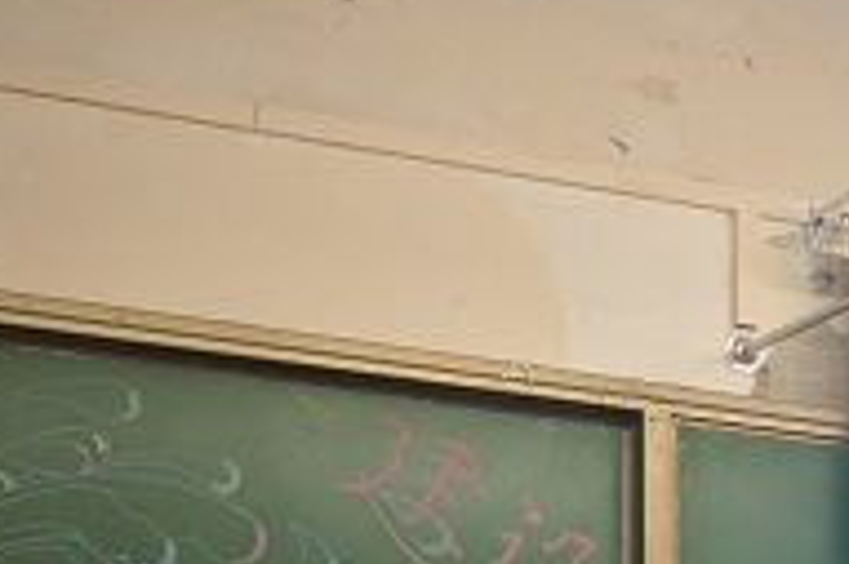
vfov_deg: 11.8
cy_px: 746
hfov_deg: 18.1
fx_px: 2663
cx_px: 520
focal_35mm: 113
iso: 400
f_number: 4
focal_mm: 24
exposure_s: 1/30
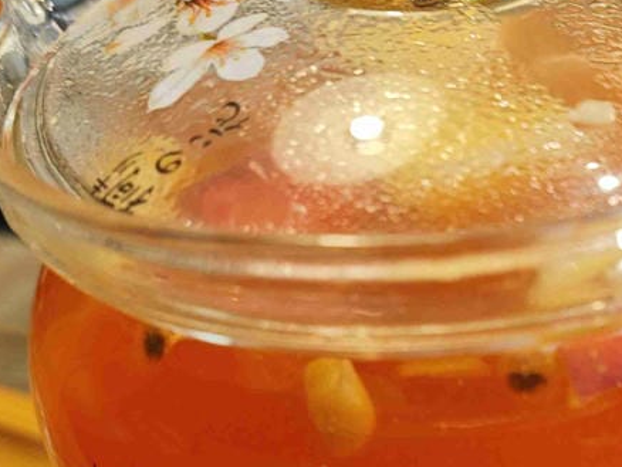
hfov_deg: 29.8
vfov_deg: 22.9
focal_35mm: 63
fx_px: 1133
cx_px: 524
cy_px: 390
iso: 250
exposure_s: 1/60
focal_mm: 8.72
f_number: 2.8
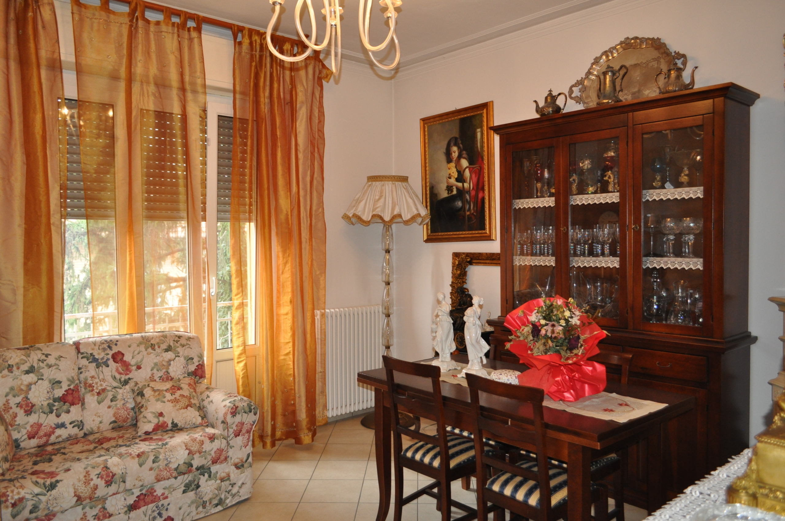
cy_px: 260
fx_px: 588
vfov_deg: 47.8
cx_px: 392
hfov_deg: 67.4
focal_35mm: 27
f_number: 3.5
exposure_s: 1/60
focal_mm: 18
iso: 800
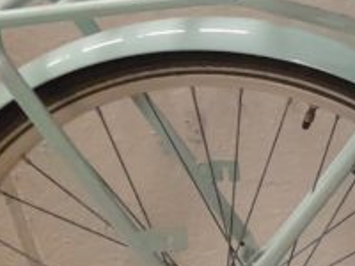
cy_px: -7
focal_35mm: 128
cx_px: 728
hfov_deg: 13.2
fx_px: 1313
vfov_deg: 11.5
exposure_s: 1/60
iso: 320
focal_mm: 4.6
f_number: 2
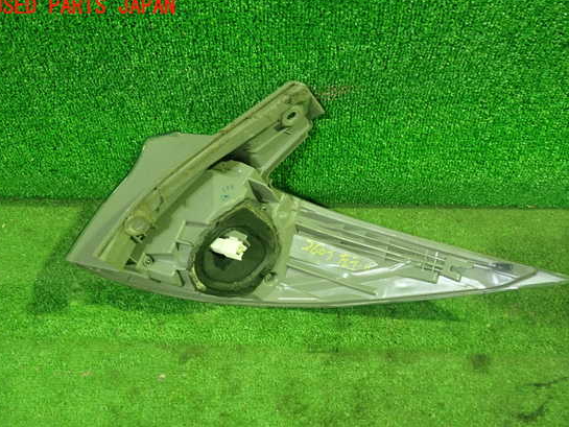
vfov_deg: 42.9
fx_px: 543
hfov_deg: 55.3
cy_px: 229
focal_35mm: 33
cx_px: 299
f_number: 2.3
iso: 800
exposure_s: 1/30
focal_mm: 5.5
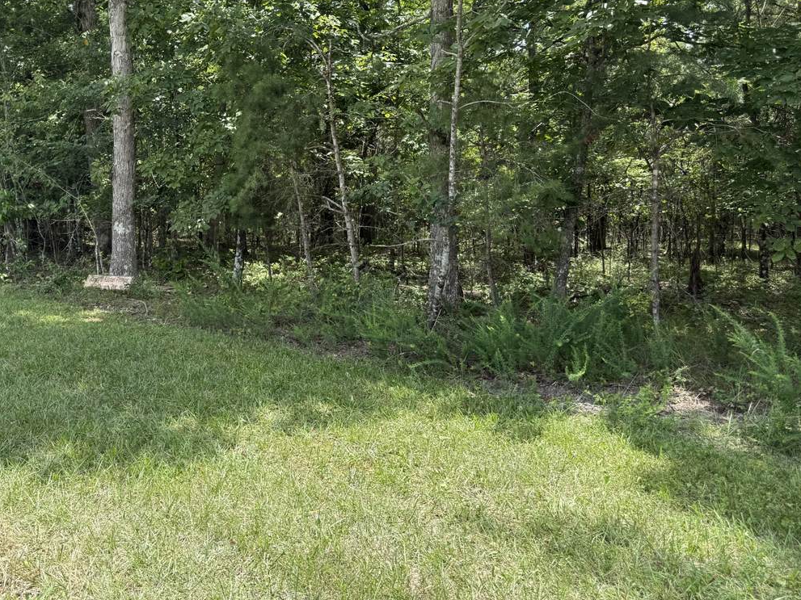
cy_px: 225
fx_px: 717
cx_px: 320
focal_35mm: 31
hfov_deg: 57.9
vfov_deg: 45.1
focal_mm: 6.76
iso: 80
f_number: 1.78
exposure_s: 1/931
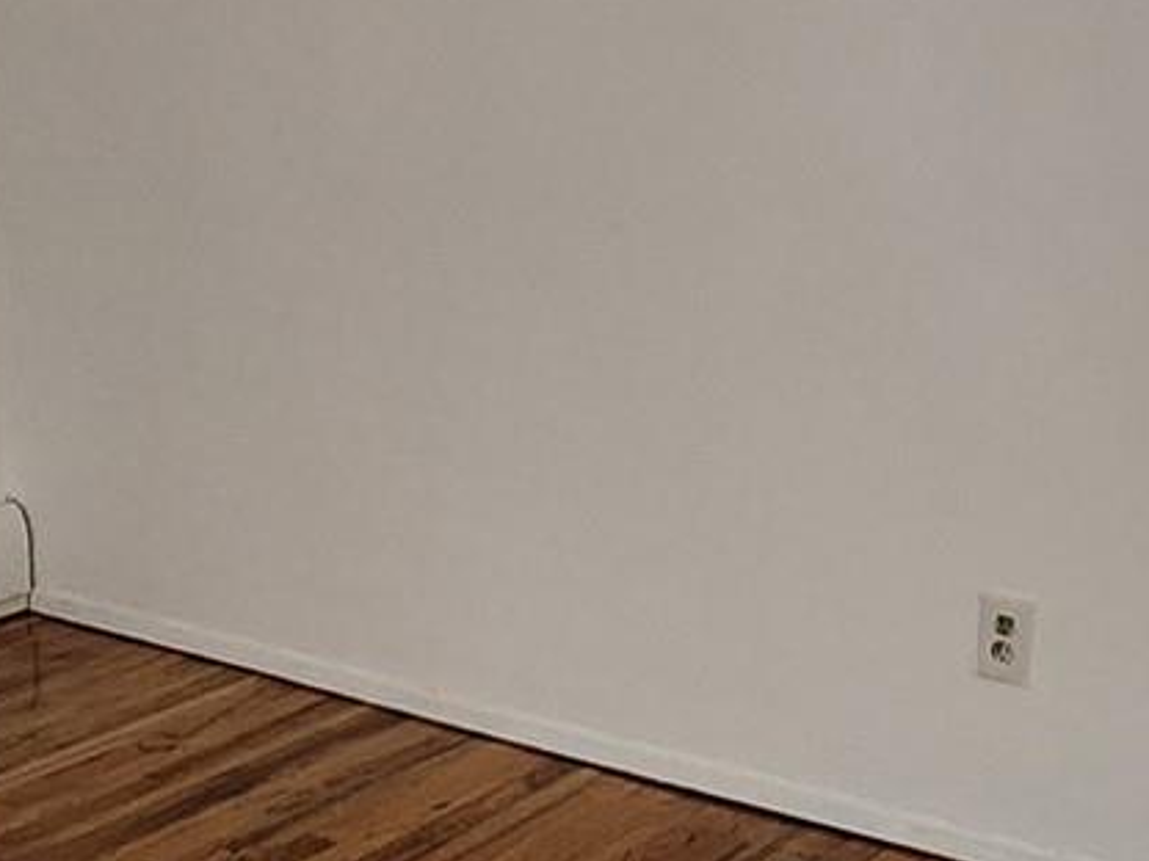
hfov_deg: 30.3
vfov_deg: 22.9
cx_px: 536
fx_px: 2124
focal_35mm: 64
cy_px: 466
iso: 400
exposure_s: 1/60
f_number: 2.2
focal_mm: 2.2
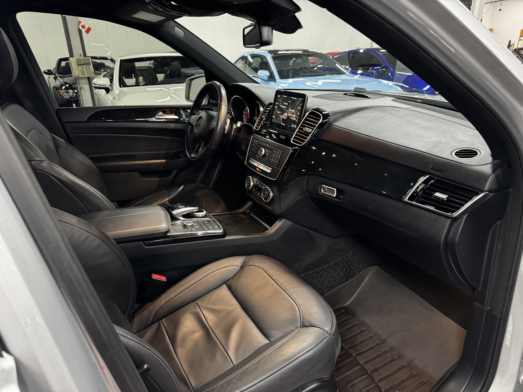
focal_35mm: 24
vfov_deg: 56.8
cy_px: 196
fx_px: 363
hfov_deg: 71.6
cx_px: 262
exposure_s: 1/37
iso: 800
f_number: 1.78
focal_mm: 6.86
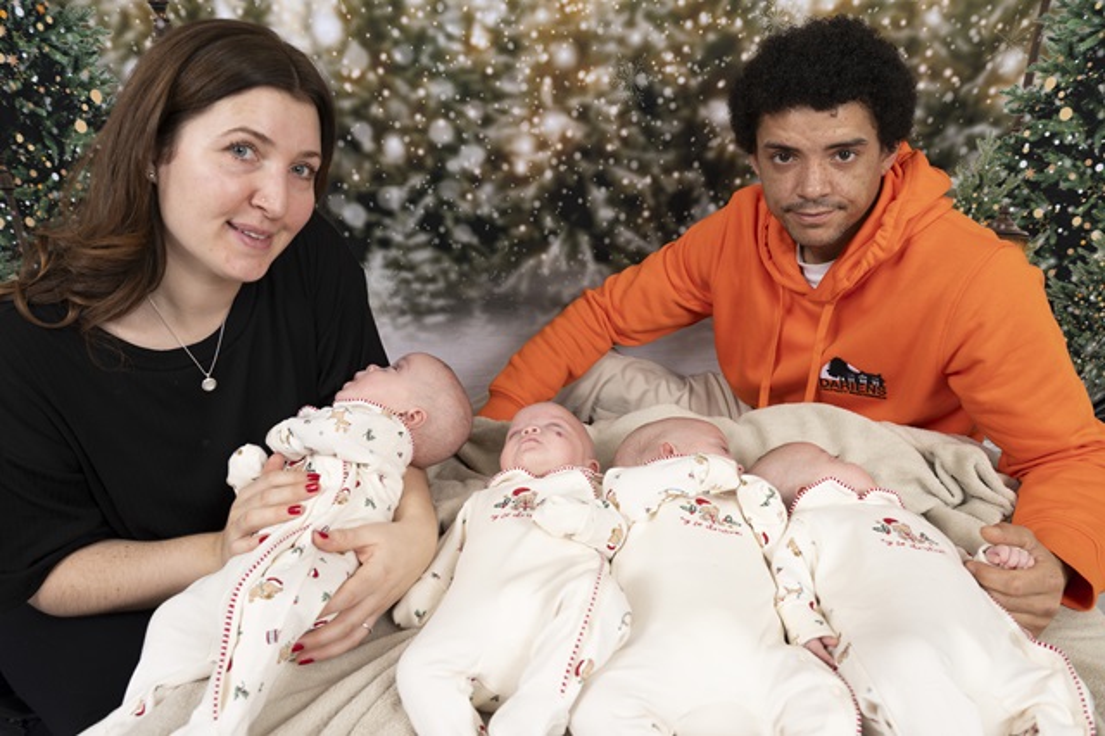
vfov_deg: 44.9
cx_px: 552
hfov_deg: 63.7
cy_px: 368
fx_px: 890
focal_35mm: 29
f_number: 5.6
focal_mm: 29
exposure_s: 1/125
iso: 100
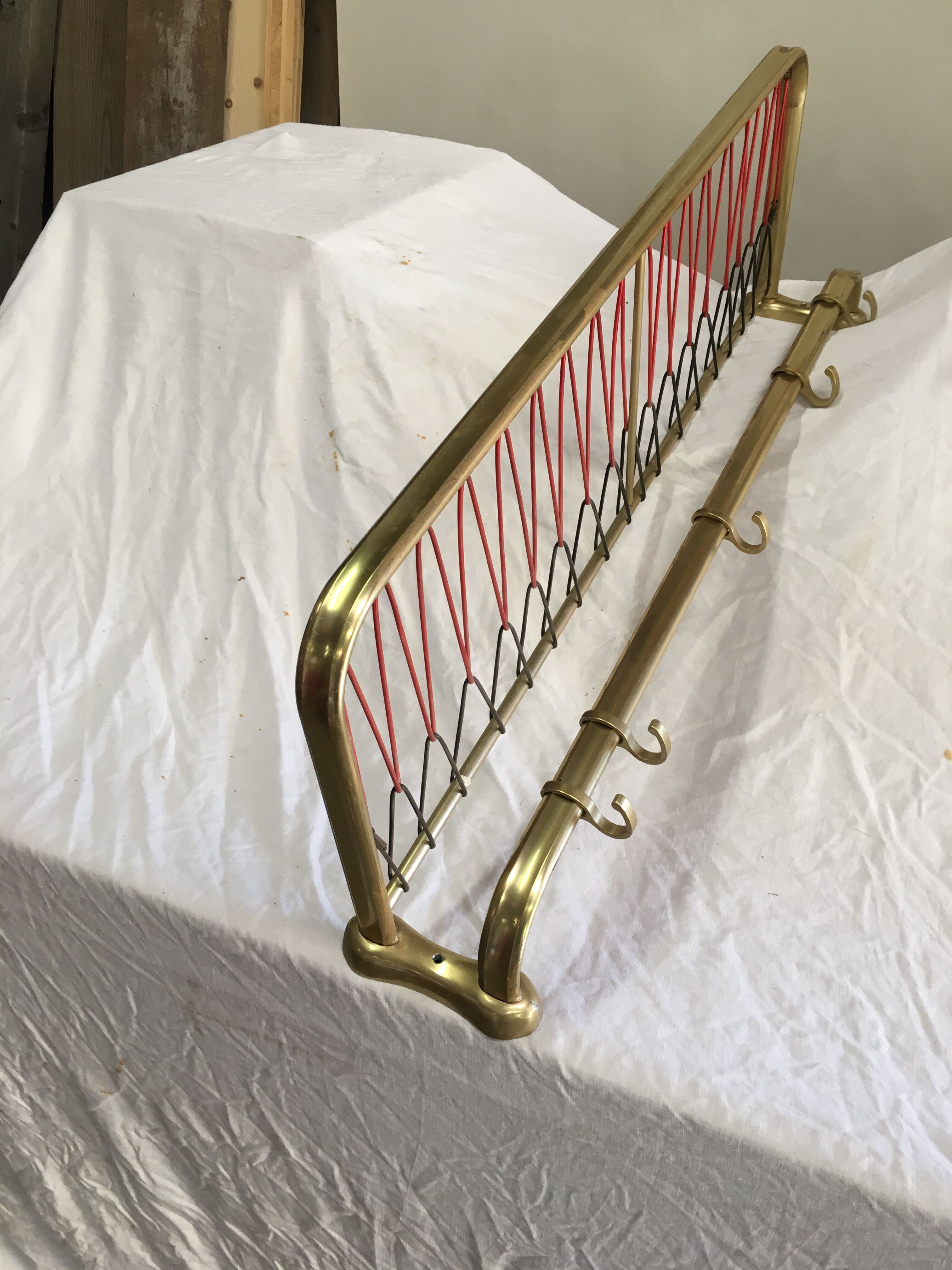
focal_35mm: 29
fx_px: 1063
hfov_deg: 48.2
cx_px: 476
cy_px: 635
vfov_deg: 61.7
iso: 25
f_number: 2.2
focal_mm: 4.15
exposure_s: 1/33
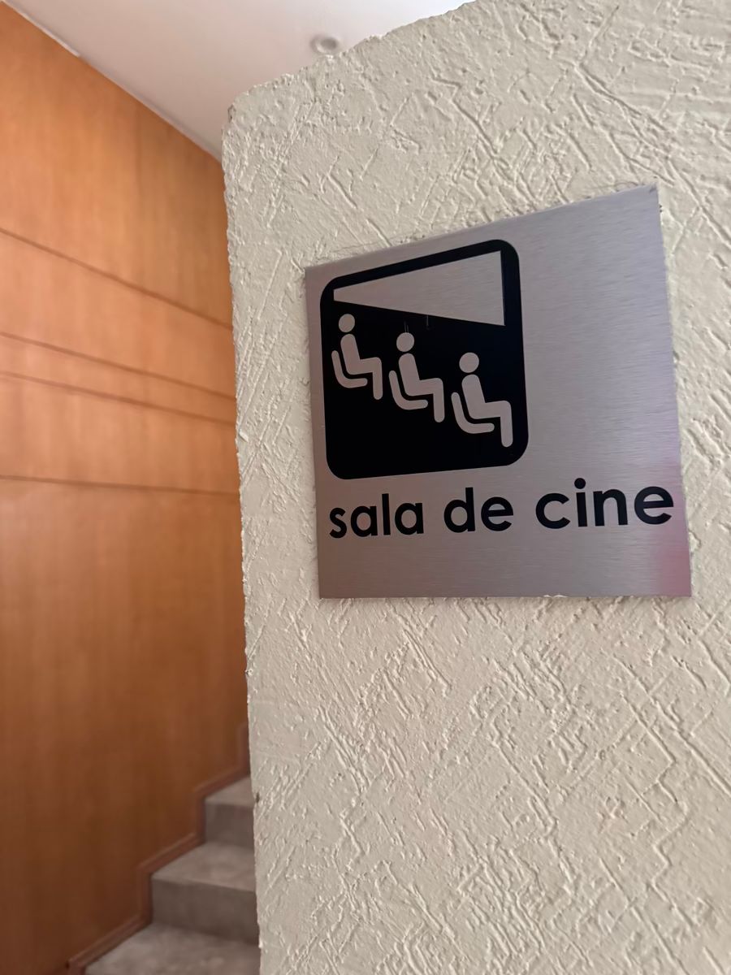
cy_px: 488
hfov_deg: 56.8
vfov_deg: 71.6
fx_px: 676
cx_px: 366
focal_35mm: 24
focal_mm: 6.76
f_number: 1.78
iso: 640
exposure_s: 1/60
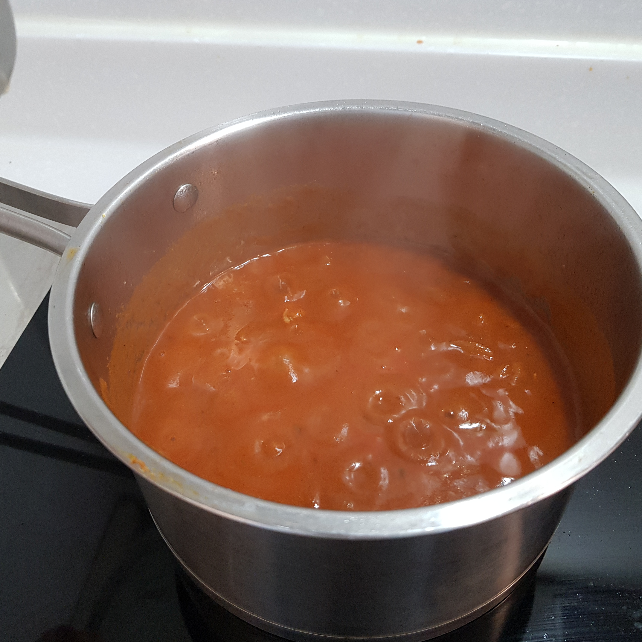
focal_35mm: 31
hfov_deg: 52.5
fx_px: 650
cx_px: 299
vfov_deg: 52.5
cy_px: 319
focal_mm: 4.2
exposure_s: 1/30
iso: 160
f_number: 1.7
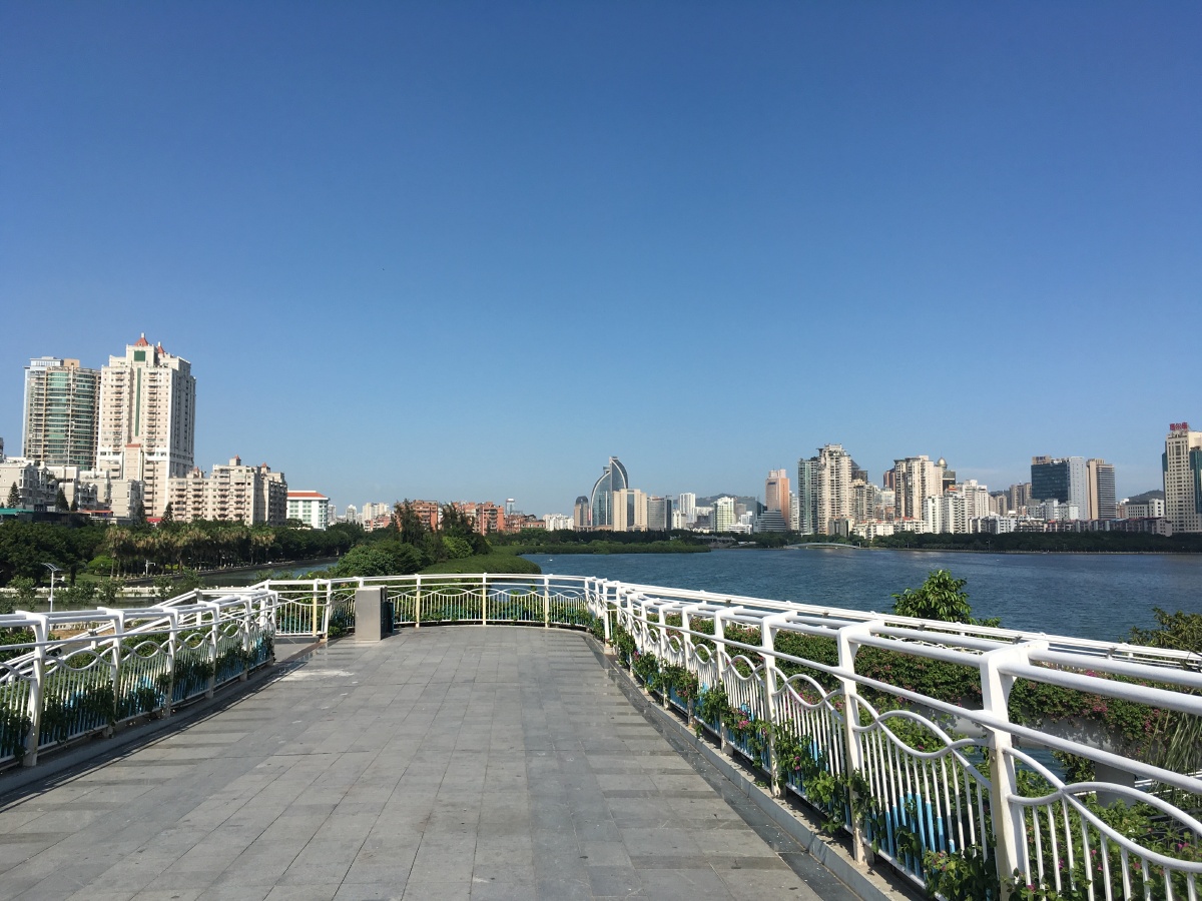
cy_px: 450
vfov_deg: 48.2
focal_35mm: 29
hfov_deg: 61.7
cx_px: 601
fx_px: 1007
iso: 25
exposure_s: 1/2198
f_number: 2.2
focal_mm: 4.15
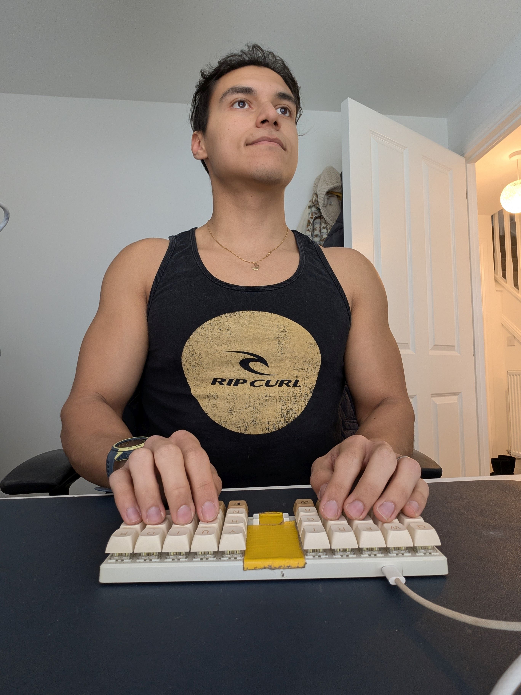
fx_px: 361
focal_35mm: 18
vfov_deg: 87.8
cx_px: 260
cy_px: 348
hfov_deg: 71.6
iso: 71
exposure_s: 1/15
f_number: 2.2
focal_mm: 2.71
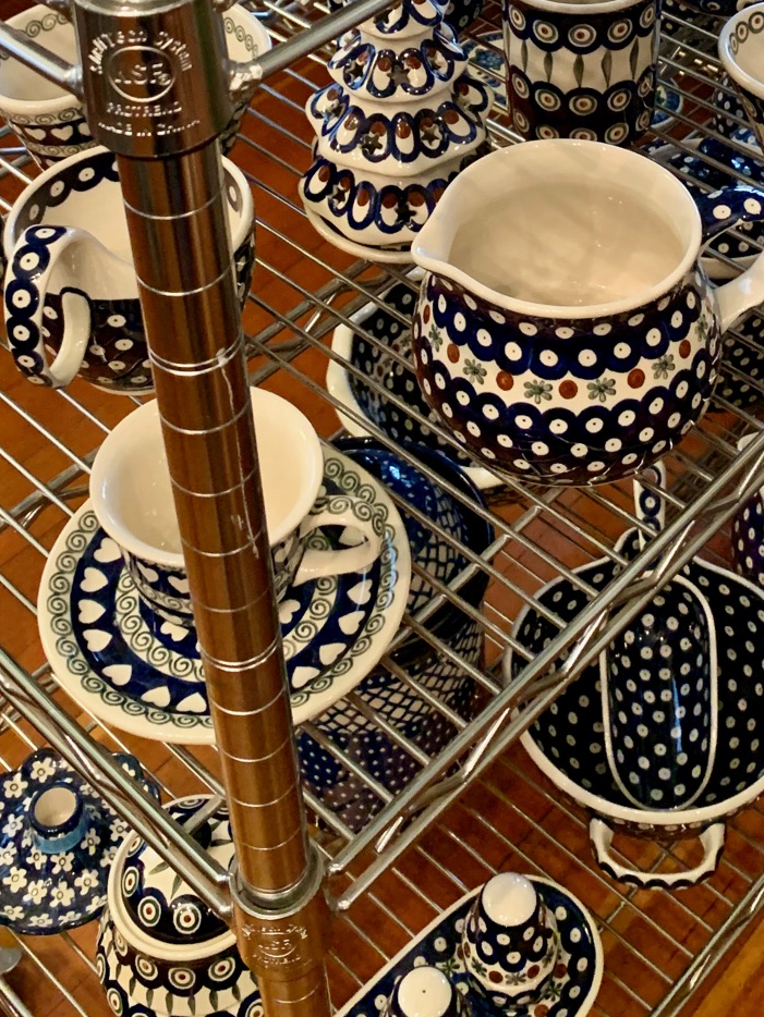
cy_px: -17
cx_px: 498
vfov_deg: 31.1
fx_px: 1677
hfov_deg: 25.6
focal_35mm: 57
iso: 500
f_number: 1.8
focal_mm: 4.25
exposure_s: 1/30
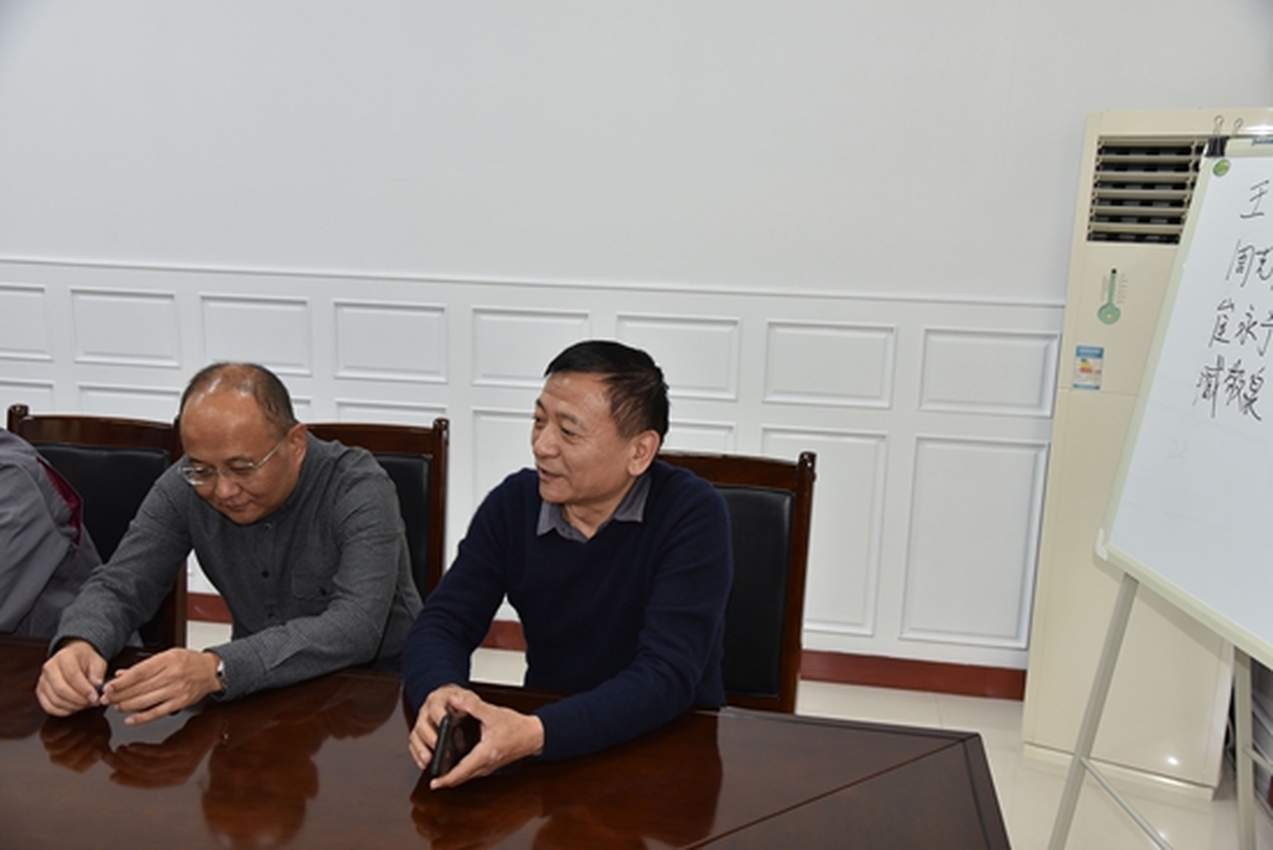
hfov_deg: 58.7
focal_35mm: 32
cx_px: 636
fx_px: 1132
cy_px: 425
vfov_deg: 41.1
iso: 800
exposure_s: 1/100
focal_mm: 32
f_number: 5
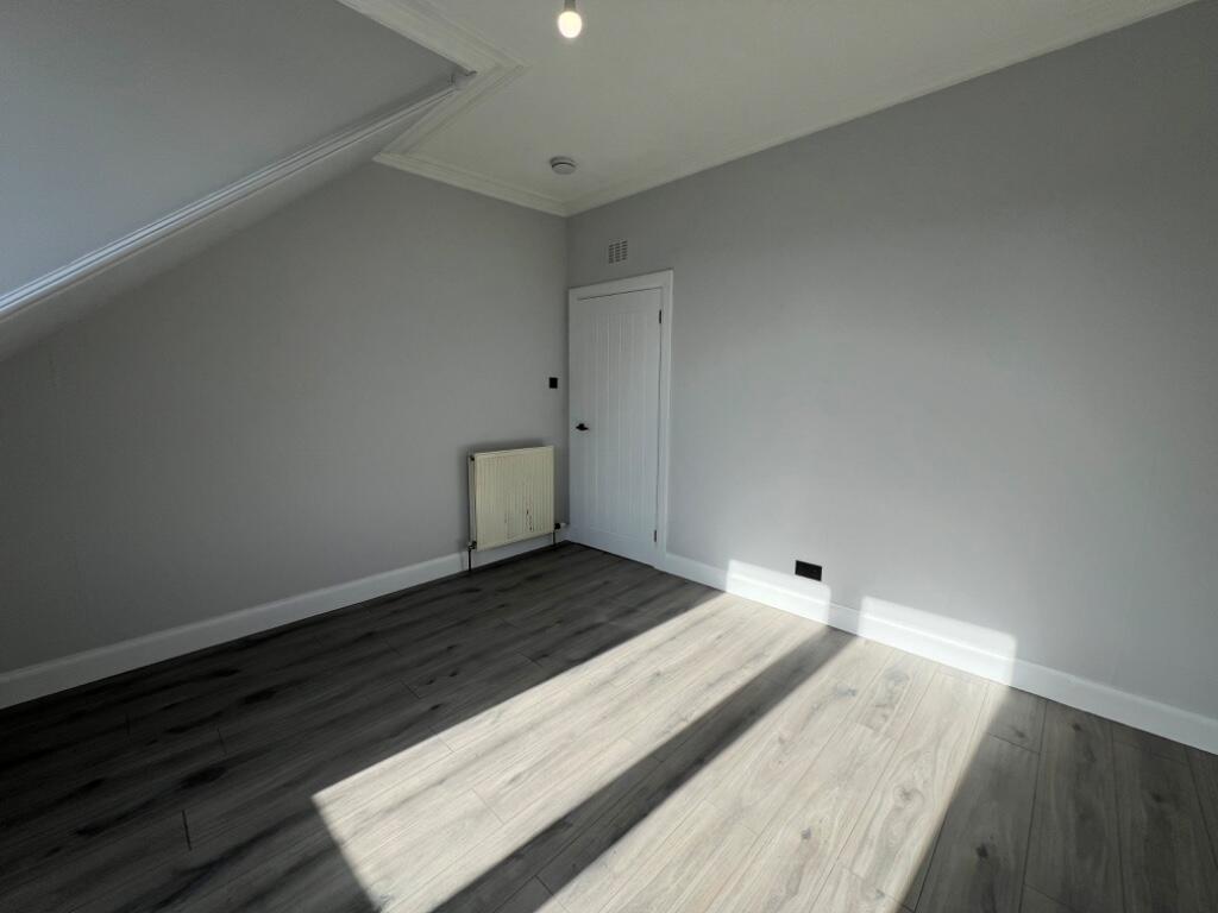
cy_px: 456
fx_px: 457
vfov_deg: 89.9
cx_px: 609
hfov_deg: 106.2
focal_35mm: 13
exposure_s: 1/1085
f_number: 1.8
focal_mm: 1.57
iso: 32
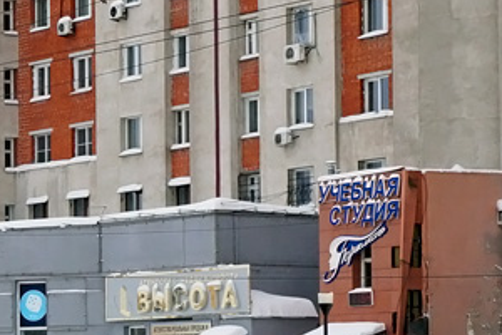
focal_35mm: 156
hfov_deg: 12.2
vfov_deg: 8.8
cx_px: -366
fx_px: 2175
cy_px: 251
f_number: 7.1
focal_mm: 26
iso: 200
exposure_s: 1/640
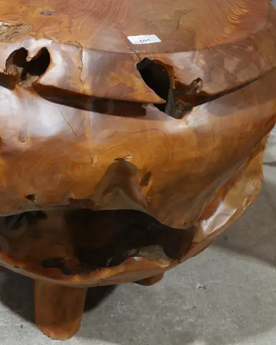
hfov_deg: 20.9
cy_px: 127
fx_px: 745
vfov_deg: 26.0
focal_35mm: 73
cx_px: 84
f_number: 4.6
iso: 500
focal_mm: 21
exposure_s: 1/60
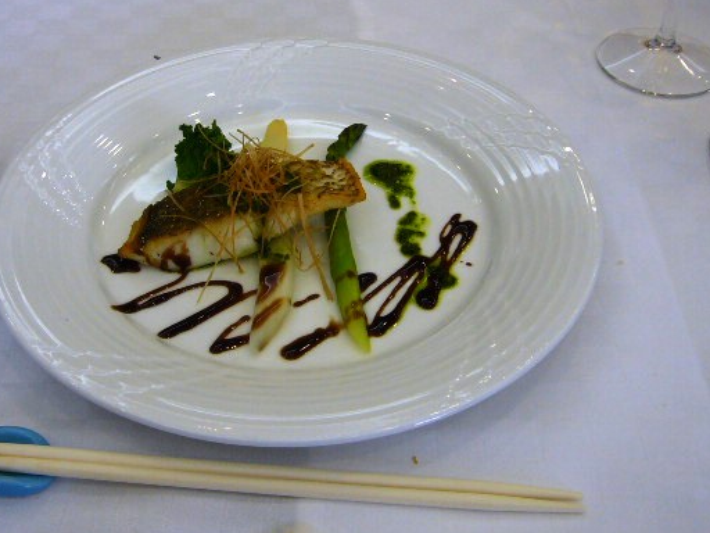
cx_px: 272
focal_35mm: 50
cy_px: 258
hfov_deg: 38.0
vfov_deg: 29.1
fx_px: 1026
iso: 80
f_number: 2.8
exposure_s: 1/50
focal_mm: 4.7
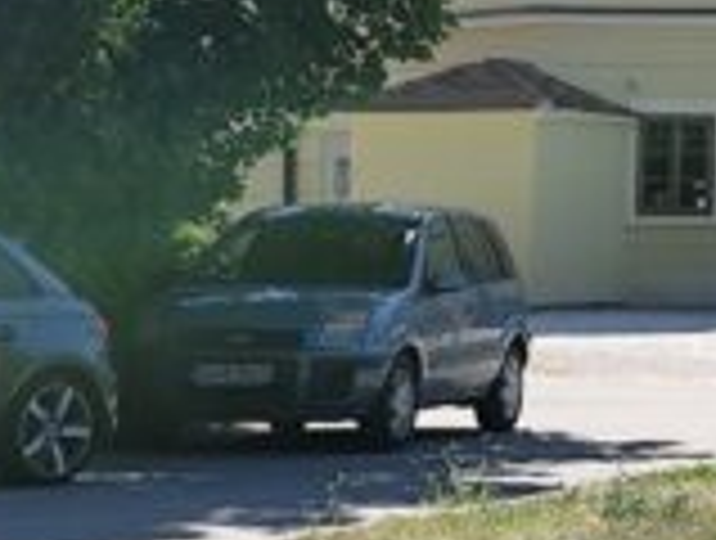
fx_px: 4043
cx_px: 1459
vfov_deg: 7.5
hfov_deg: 9.4
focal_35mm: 195
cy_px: -272
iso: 50
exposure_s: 1/835
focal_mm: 6.19
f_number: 1.65
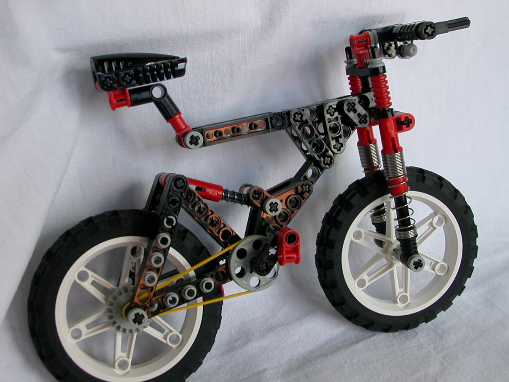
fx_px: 721
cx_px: 254
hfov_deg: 38.9
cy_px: 191
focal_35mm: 49
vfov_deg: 29.7
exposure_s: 1/57.4
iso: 100
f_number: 3.2
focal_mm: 7.5
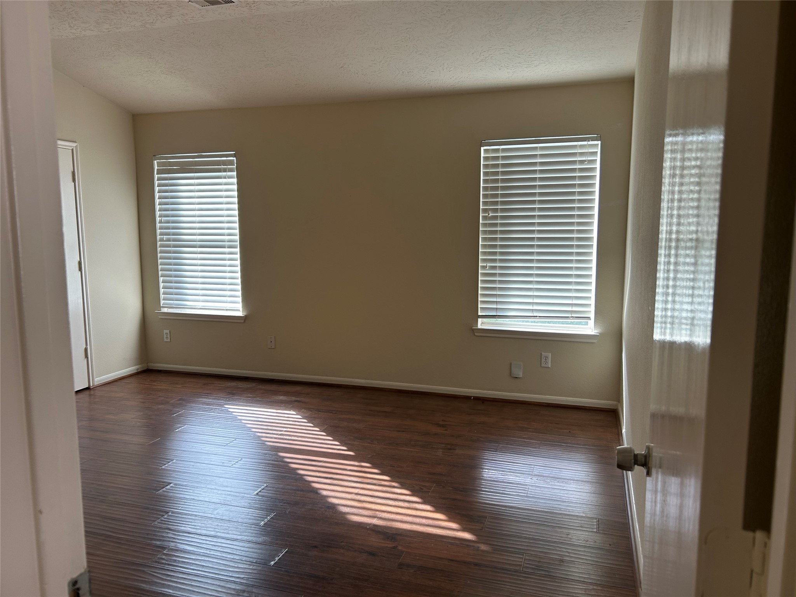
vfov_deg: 53.1
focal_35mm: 26
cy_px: 298
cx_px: 398
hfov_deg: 67.3
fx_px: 598
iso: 50
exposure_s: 1/166
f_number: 1.5
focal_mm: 5.7
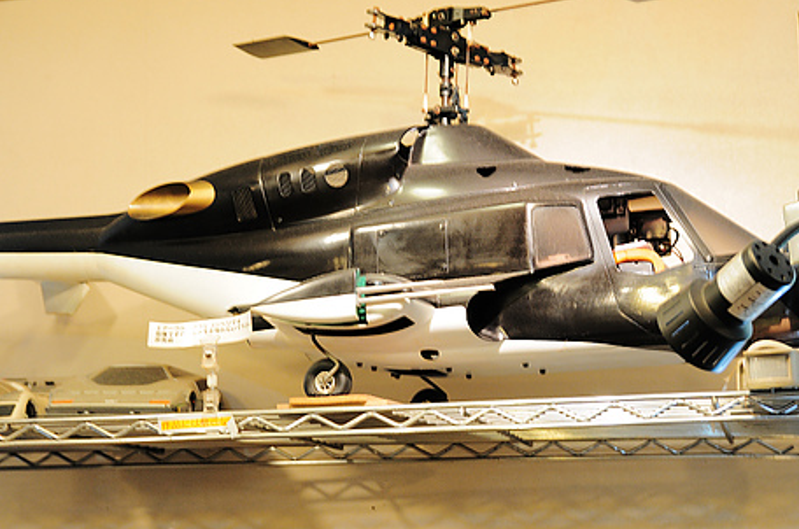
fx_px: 1661
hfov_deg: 27.0
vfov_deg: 18.1
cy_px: 238
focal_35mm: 75
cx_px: 385
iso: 400
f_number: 4
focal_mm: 38
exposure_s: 1/10
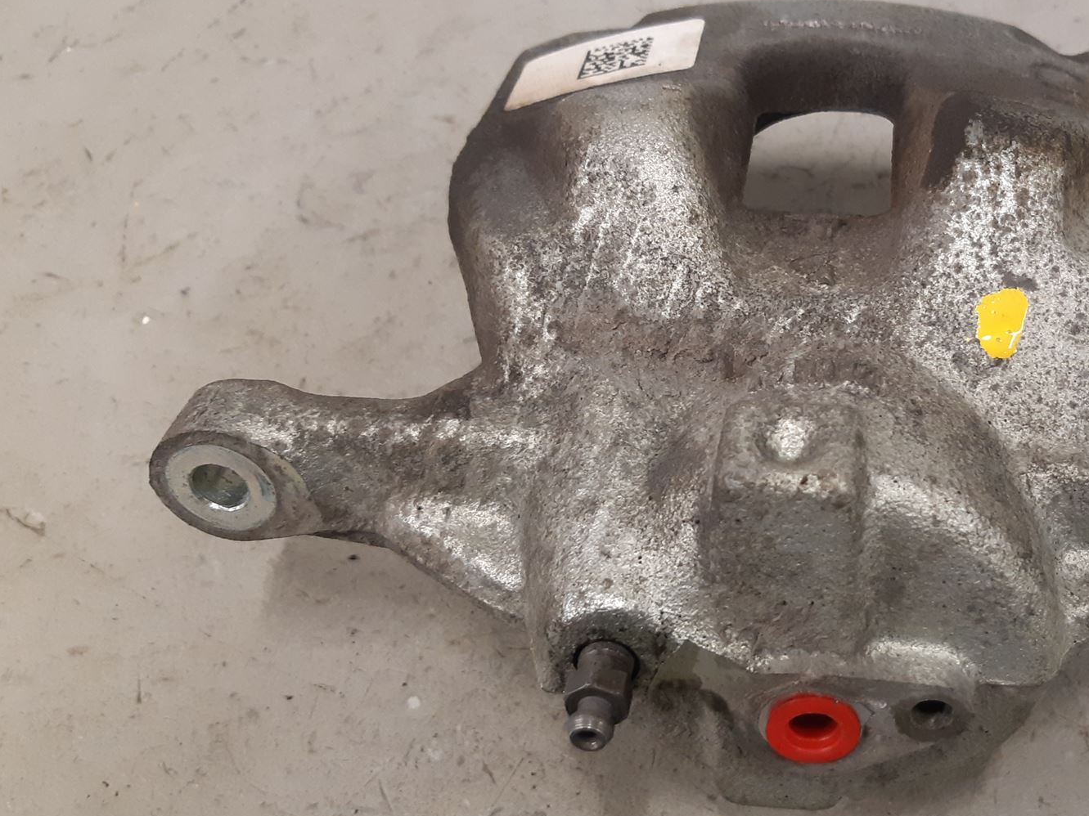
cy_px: 423
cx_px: 772
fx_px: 1258
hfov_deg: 45.7
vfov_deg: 35.9
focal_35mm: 40
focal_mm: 3.93
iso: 200
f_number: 1.7
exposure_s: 1/50
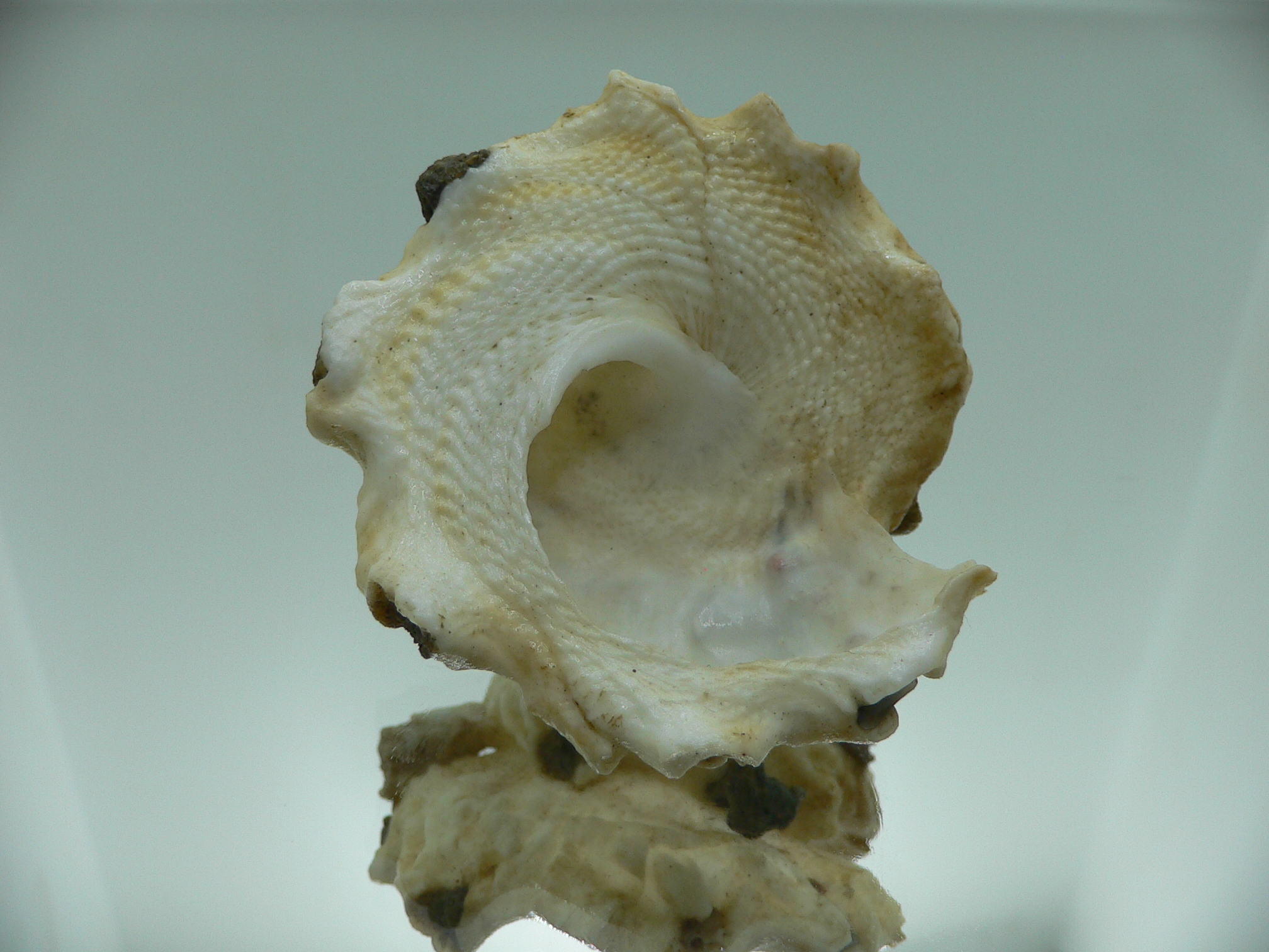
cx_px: 634
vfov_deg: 40.7
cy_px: 476
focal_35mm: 35
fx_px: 1283
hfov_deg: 52.6
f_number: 2.8
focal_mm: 4.6
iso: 80
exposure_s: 1/80
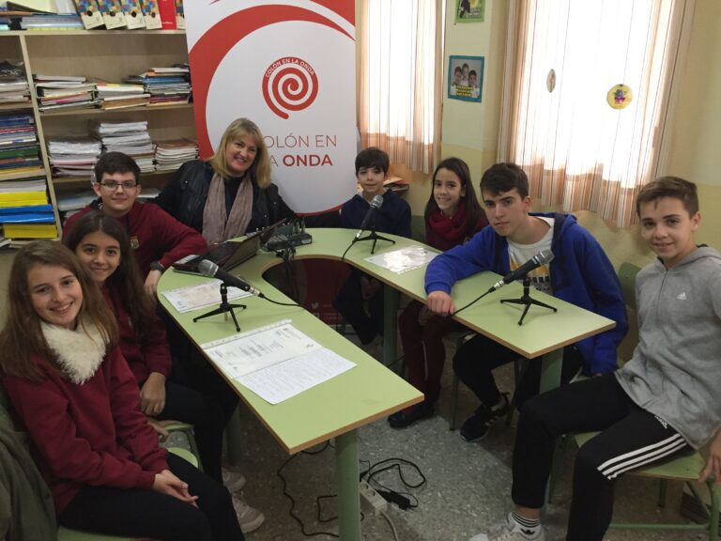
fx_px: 604
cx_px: 360
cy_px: 270
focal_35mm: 29
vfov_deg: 48.2
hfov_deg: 61.7
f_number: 2.2
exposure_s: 1/33
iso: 200
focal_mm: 4.15
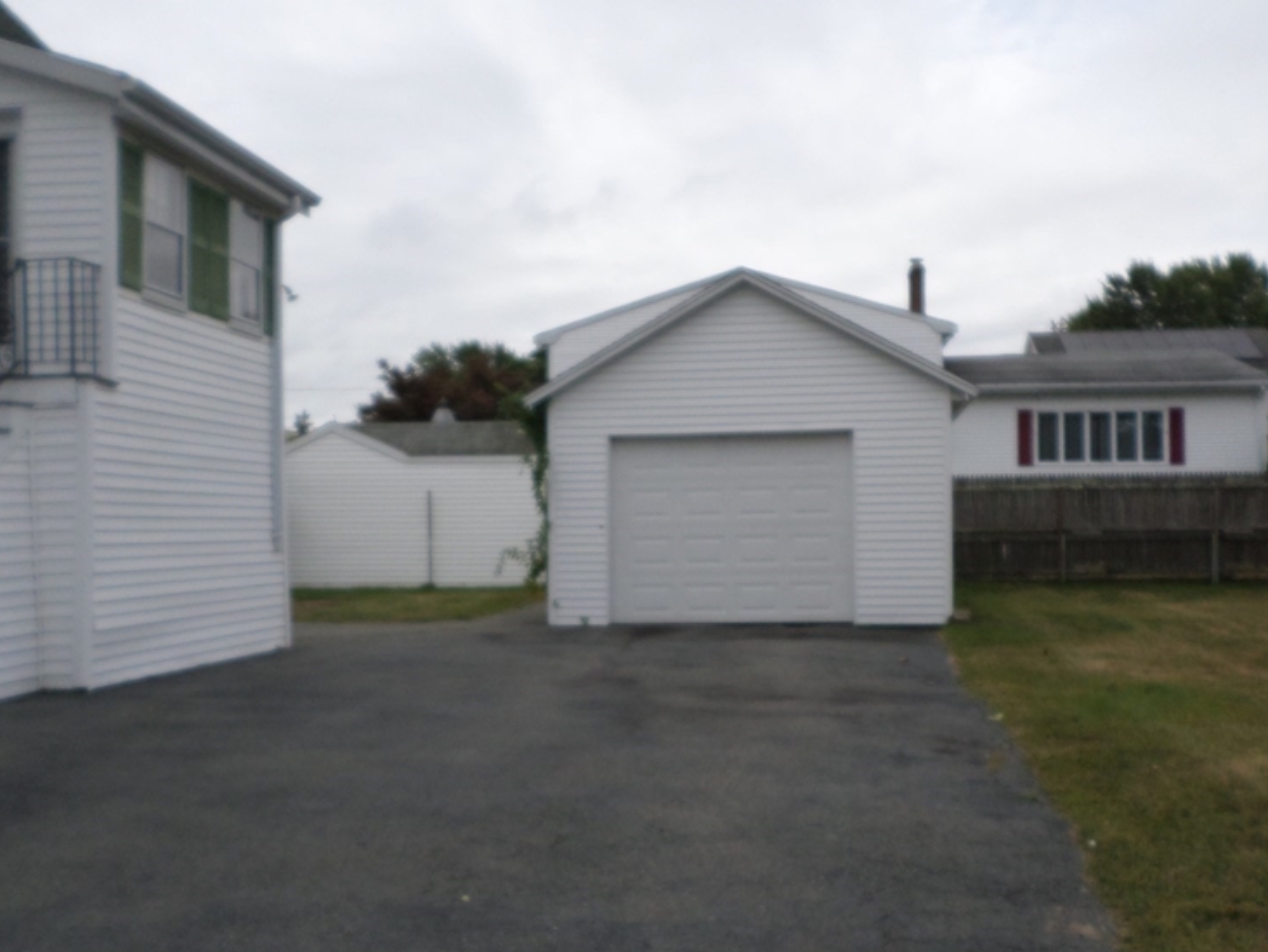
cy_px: 499
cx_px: 685
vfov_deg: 40.7
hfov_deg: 52.5
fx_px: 1283
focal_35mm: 35
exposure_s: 1/1500
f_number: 2.5
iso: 80
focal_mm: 4.5
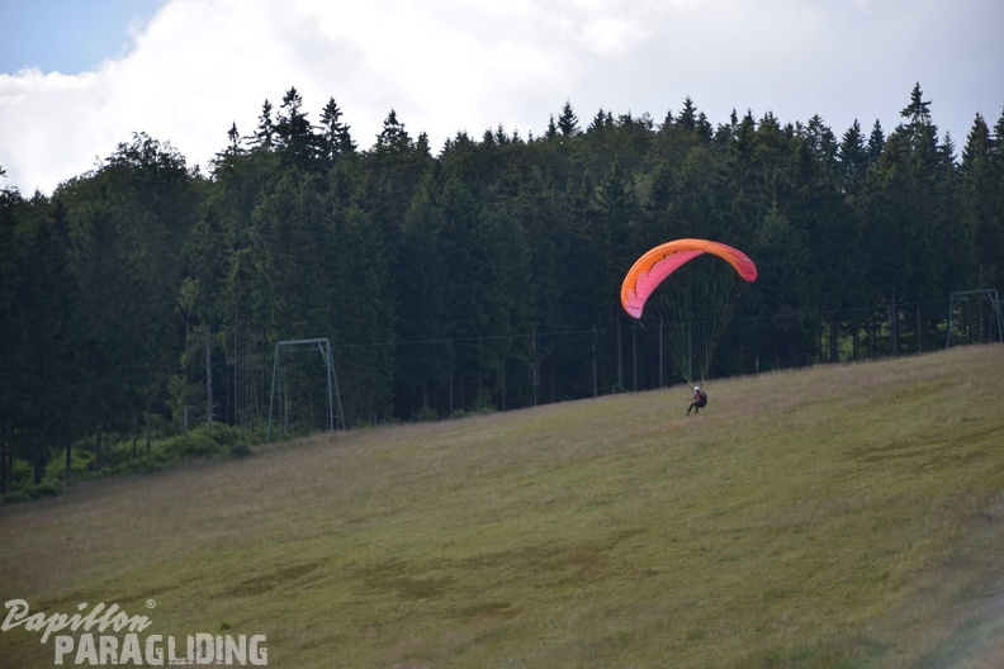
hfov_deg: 13.0
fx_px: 4392
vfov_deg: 8.7
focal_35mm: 158
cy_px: 334
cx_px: 502
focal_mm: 105
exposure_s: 1/1600
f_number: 6.3
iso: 400
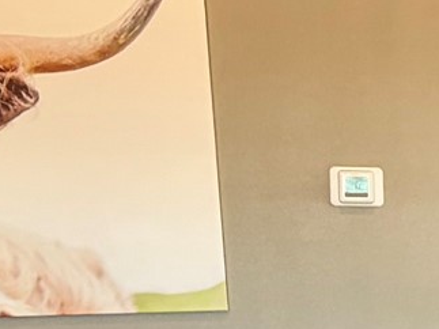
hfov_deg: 9.5
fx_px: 2092
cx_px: 1291
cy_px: 432
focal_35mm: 165
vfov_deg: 8.8
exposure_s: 1/60
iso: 100
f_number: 1.6
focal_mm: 5.96
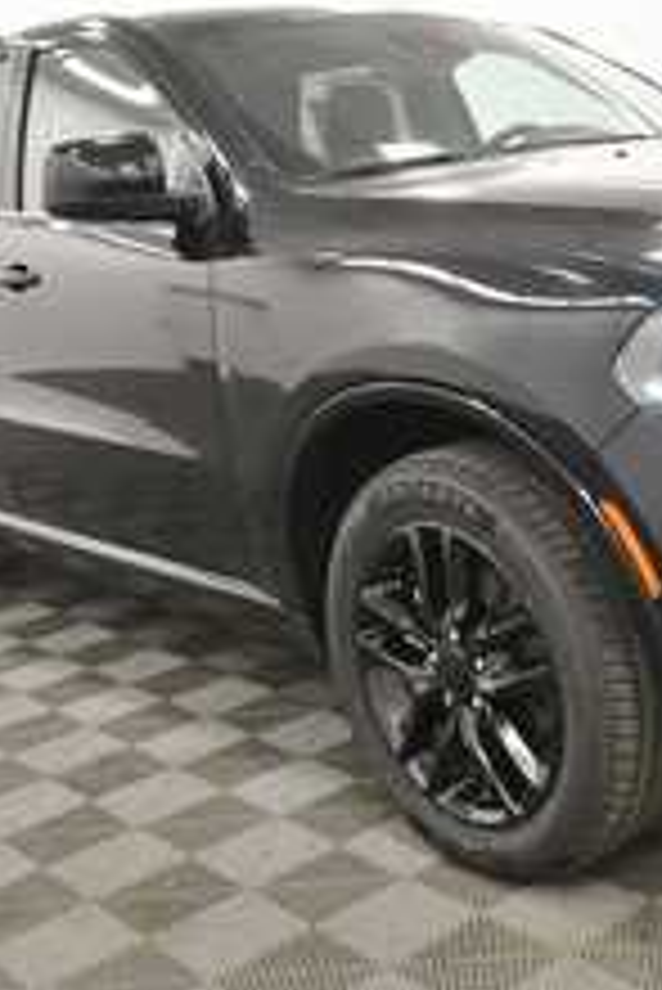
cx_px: 531
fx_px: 1349
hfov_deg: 27.0
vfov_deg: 40.2
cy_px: 407
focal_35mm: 49
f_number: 5.6
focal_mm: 18
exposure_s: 1/125
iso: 1600
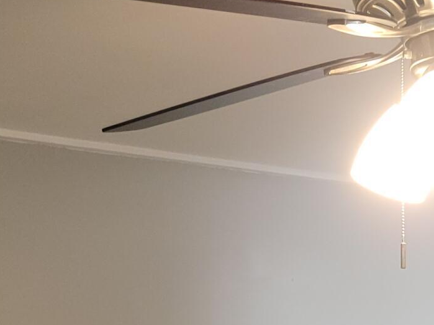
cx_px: 279
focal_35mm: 103
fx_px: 1291
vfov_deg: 13.5
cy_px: 501
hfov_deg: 19.0
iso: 125
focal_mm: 6.7
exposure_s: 1/40
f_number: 1.8
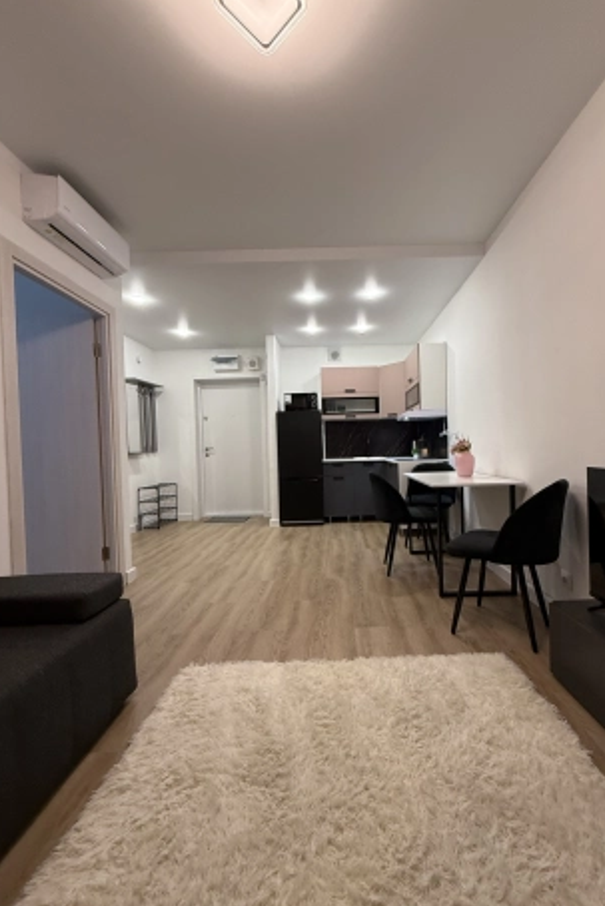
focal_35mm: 15
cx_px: 336
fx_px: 378
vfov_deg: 100.4
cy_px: 457
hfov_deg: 77.1
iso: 250
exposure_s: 1/100
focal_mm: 2.22
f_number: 2.2
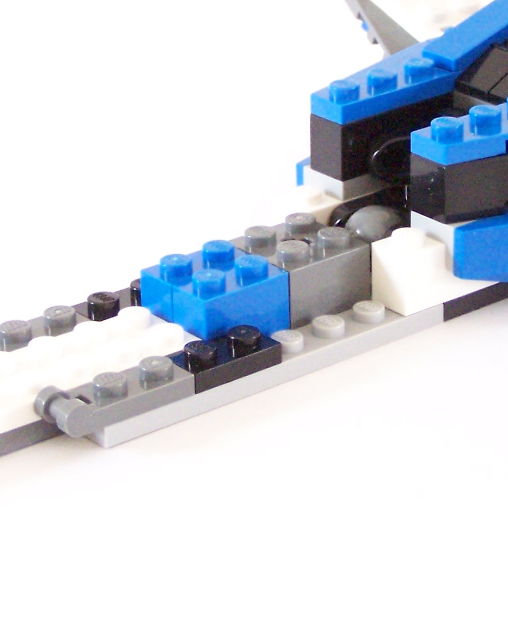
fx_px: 2593
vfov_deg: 13.9
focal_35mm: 138
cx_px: 333
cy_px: 162
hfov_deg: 11.2
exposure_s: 1/30
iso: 400
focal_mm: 10.7
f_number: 3.2
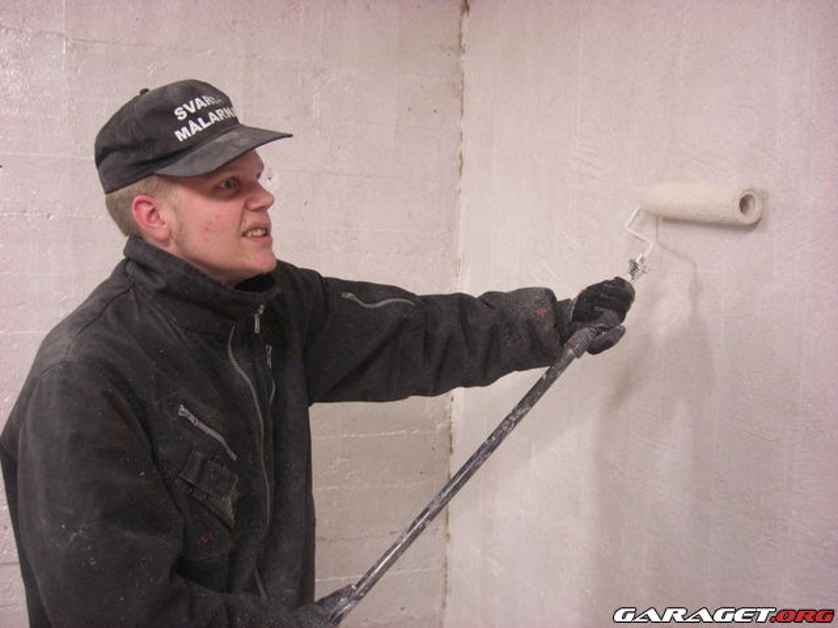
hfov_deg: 49.0
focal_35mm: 38
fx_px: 920
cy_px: 314
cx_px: 419
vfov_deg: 37.7
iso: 800
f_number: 2.8
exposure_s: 1/100
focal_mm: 7.9
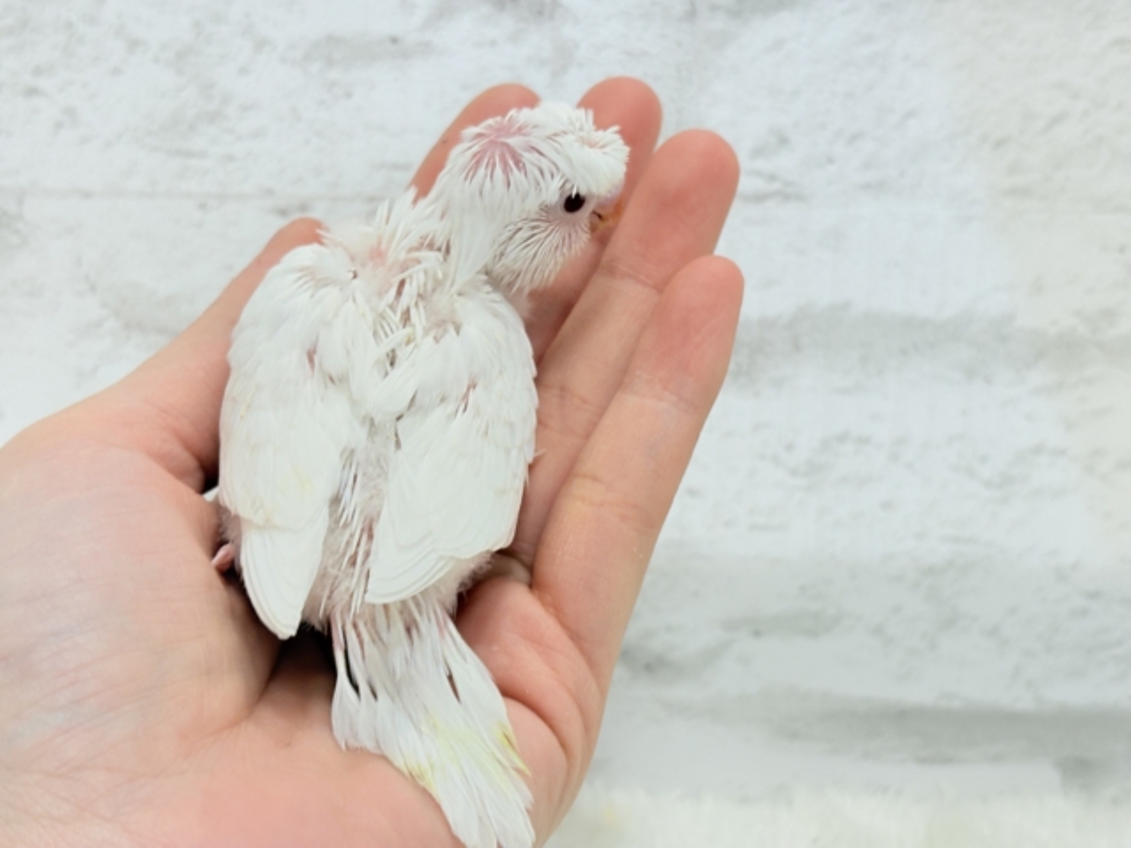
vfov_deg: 28.0
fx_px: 1699
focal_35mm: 52
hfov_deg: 36.8
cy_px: 424
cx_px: 566
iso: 40
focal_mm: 5.96
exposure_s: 1/50
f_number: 1.6
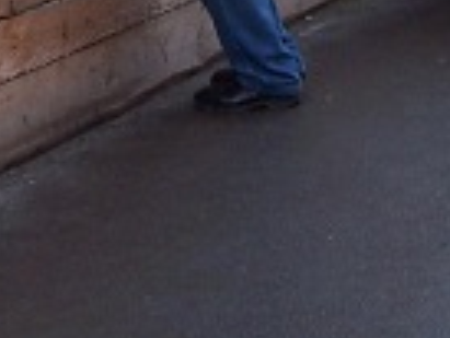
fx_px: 2342
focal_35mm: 180
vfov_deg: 7.9
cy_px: -323
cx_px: 368
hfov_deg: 10.9
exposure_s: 1/125
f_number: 2.8
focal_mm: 6.3
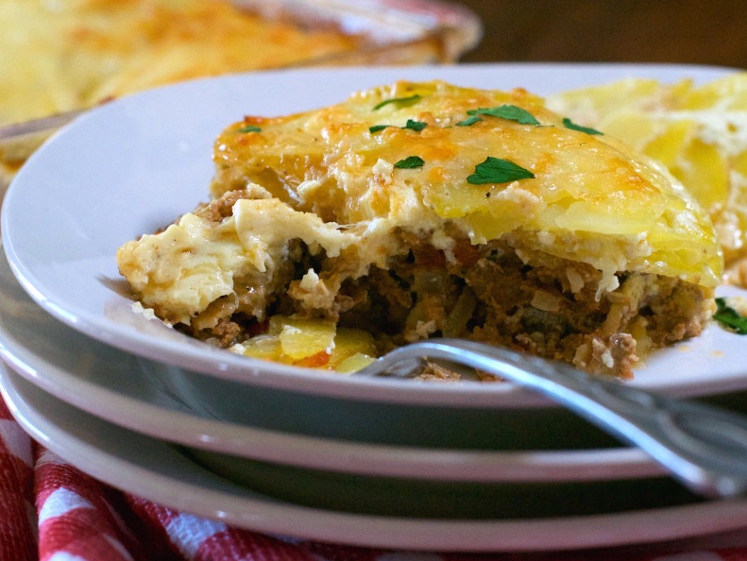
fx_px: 1770
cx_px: 370
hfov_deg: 23.8
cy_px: 280
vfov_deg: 18.0
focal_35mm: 82
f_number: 5.6
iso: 3200
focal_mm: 50
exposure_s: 1/125
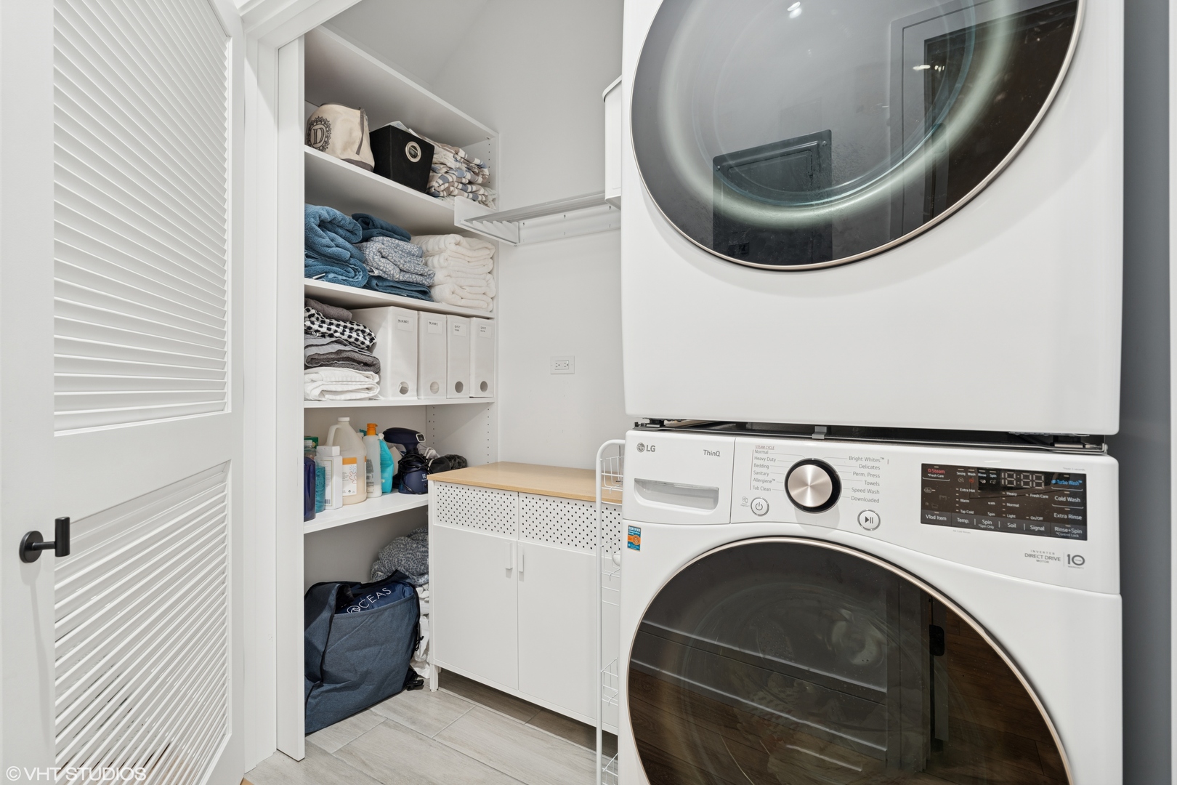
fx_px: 523
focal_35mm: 16
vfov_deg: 73.7
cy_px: 392
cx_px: 588
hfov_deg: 96.7
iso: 200
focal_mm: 16
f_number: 7.1
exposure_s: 1/2
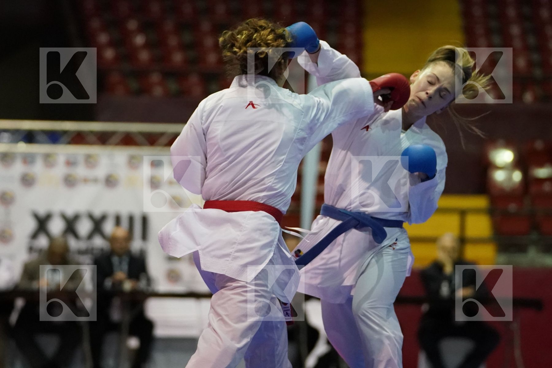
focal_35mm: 184
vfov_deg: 7.5
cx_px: 276
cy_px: 184
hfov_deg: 11.2
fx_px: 2821
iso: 6400
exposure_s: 1/800
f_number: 2.8
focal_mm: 123
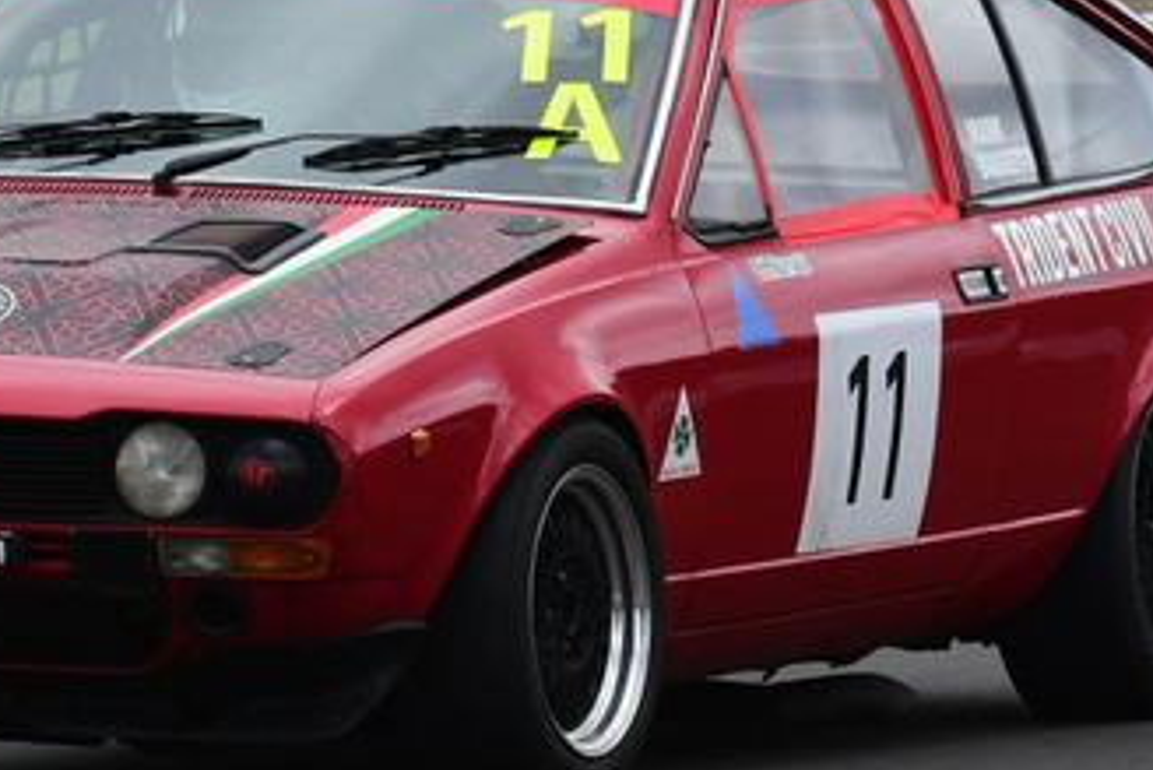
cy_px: 169
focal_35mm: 1535
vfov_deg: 0.9
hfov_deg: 1.3
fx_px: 49182
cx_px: 510
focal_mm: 420
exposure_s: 1/640
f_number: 10
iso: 400
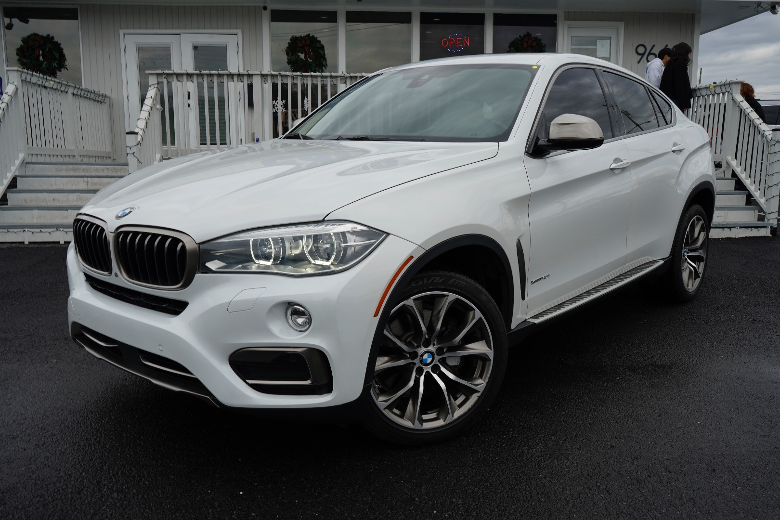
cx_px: 390
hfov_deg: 61.9
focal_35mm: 30
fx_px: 650
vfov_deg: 43.6
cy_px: 260
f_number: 13
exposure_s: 1/20
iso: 100
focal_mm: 30
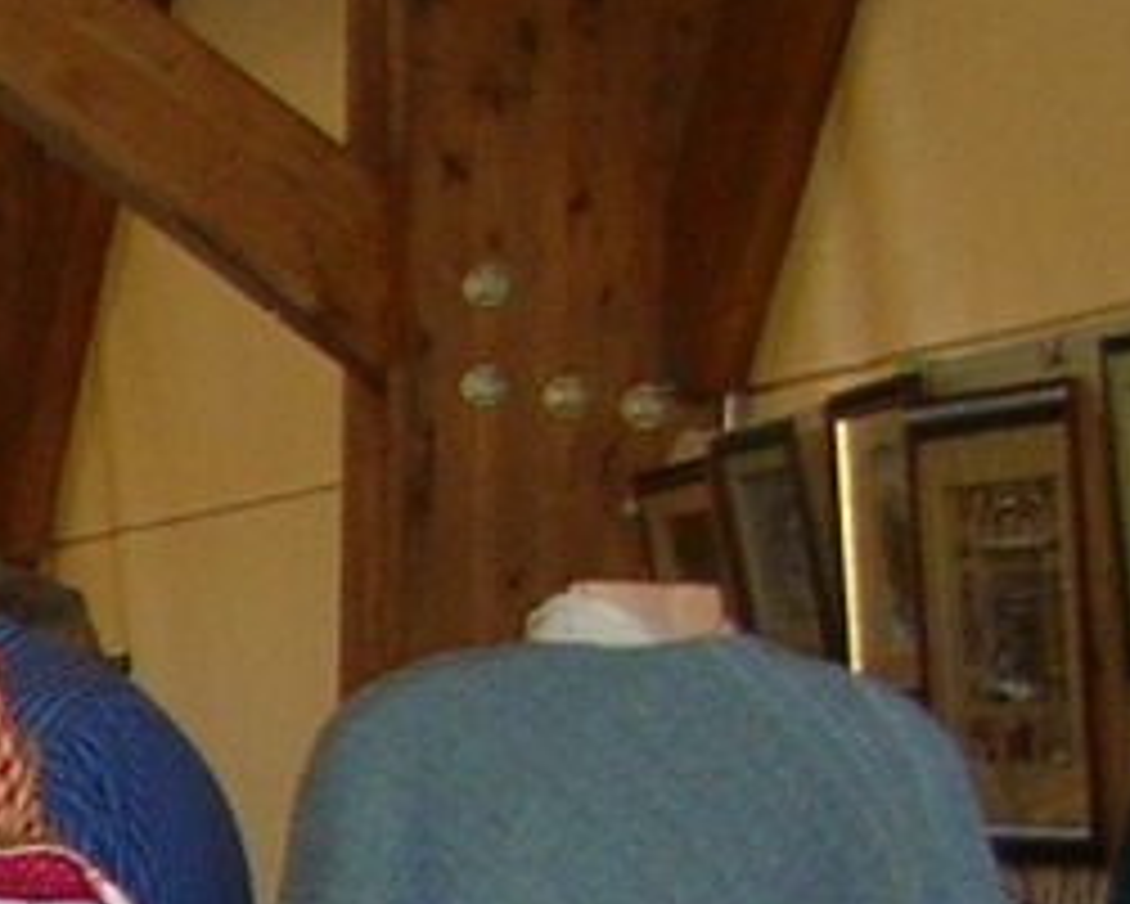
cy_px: 1673
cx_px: -2062
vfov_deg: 6.9
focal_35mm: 218
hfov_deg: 7.9
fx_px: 7294
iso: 50
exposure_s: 1/98.4
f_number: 2.8
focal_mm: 5.8
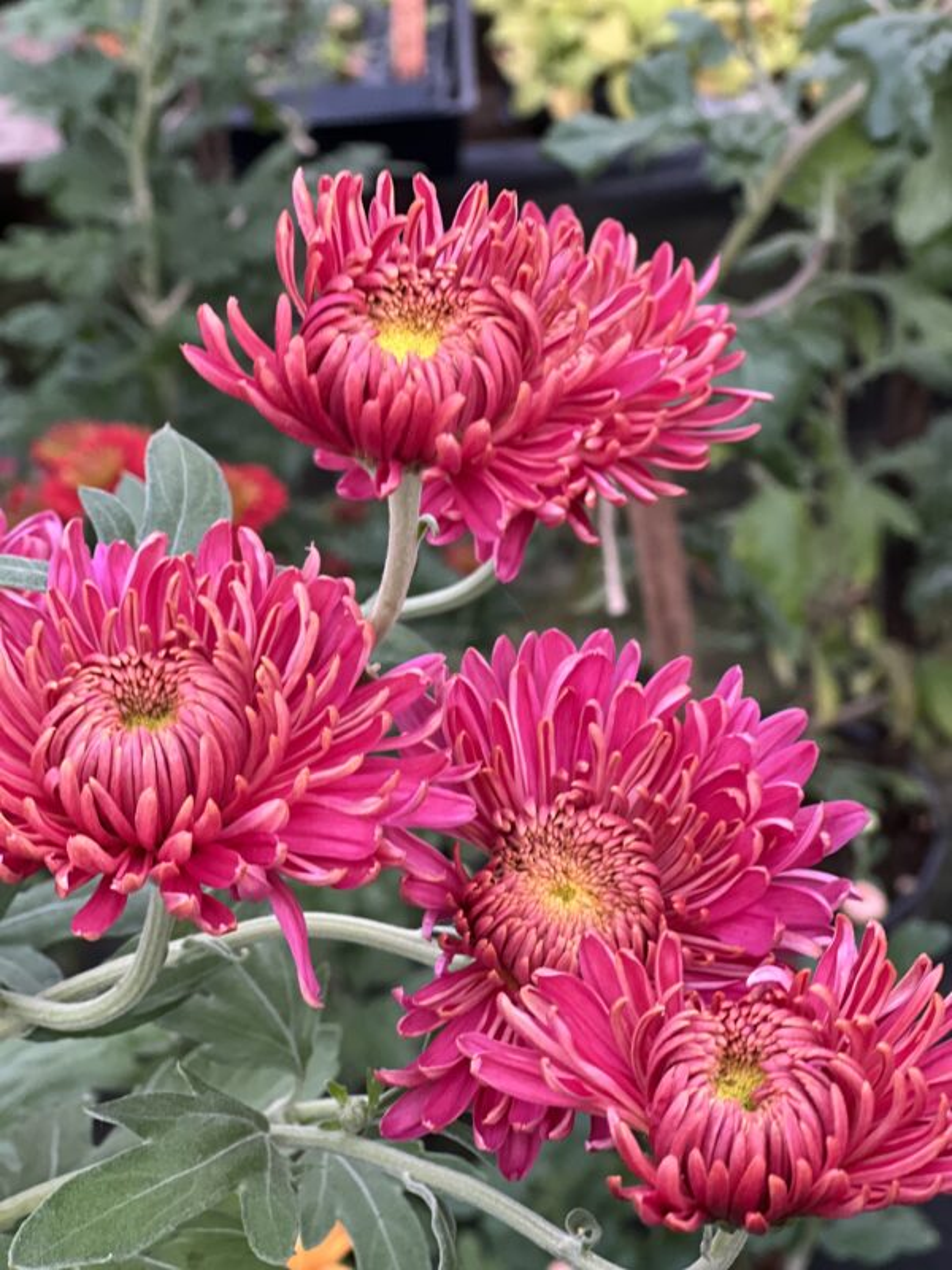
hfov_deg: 19.1
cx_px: 476
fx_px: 2824
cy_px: 635
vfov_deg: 25.3
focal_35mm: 77
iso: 200
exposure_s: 1/40
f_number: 2.8
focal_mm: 9
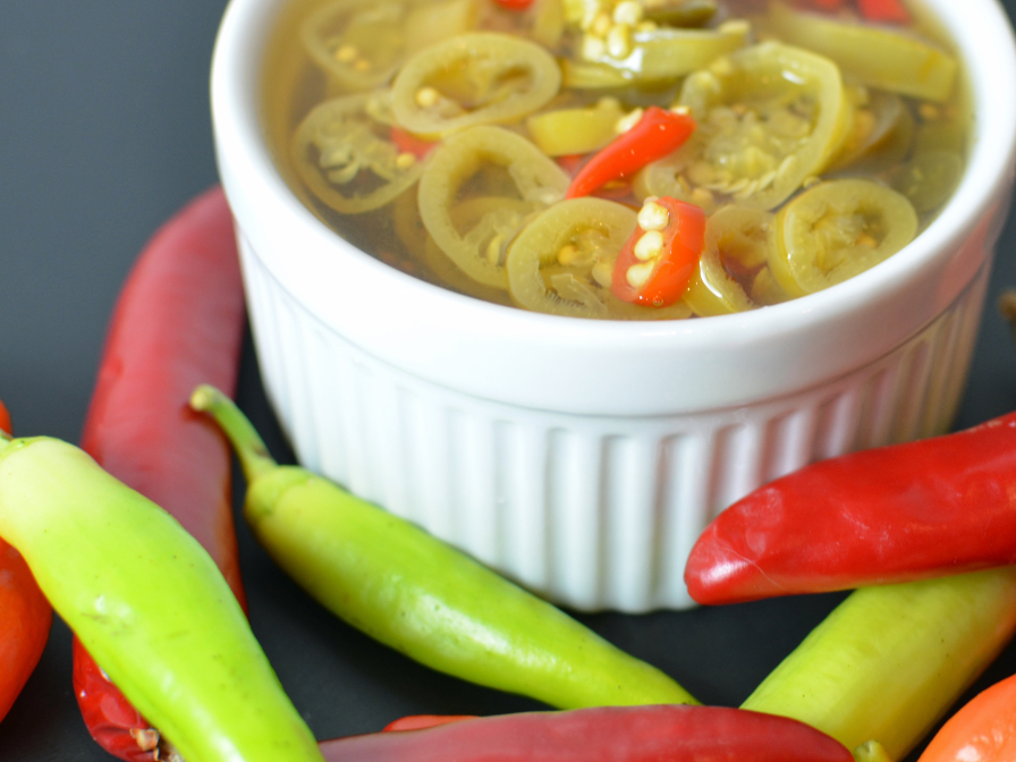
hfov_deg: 33.5
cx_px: 552
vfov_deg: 25.4
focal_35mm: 58
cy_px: 382
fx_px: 1689
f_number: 4
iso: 400
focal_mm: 35
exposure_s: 1/60
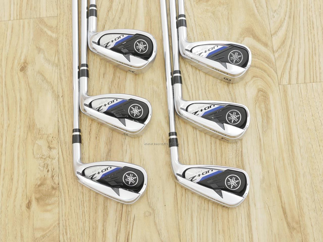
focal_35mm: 50
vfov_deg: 29.1
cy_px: 121
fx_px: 467
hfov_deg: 38.2
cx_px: 162
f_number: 4.5
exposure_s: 1/40
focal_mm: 25
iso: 1600
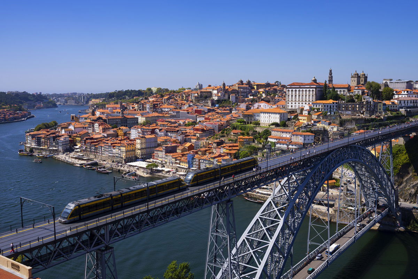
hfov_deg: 54.5
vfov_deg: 37.8
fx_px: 406
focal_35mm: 35
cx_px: 209
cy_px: 140
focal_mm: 35
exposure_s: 1/160
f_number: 11
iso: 100
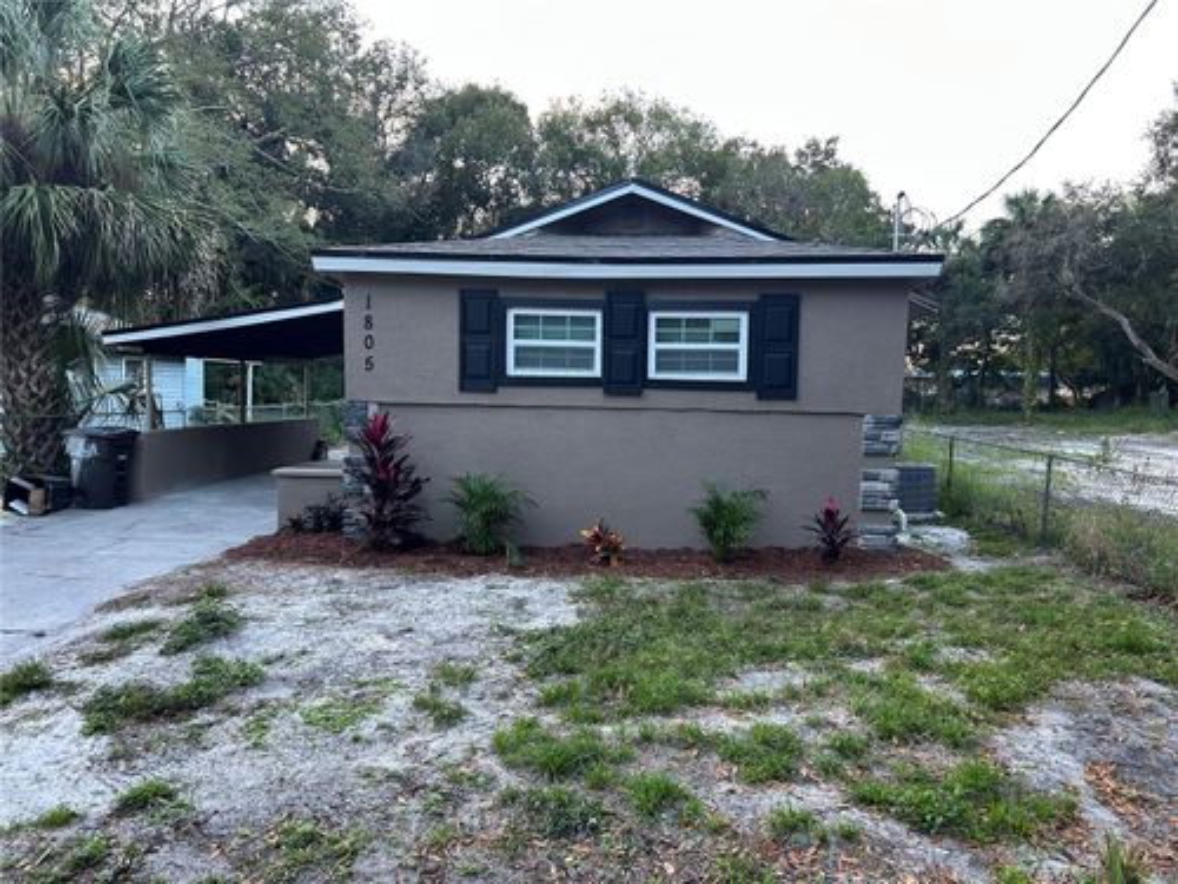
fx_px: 885
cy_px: 442
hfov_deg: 67.3
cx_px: 589
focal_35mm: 26
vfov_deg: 53.1
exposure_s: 1/121
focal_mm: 5.7
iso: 125
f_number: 1.5
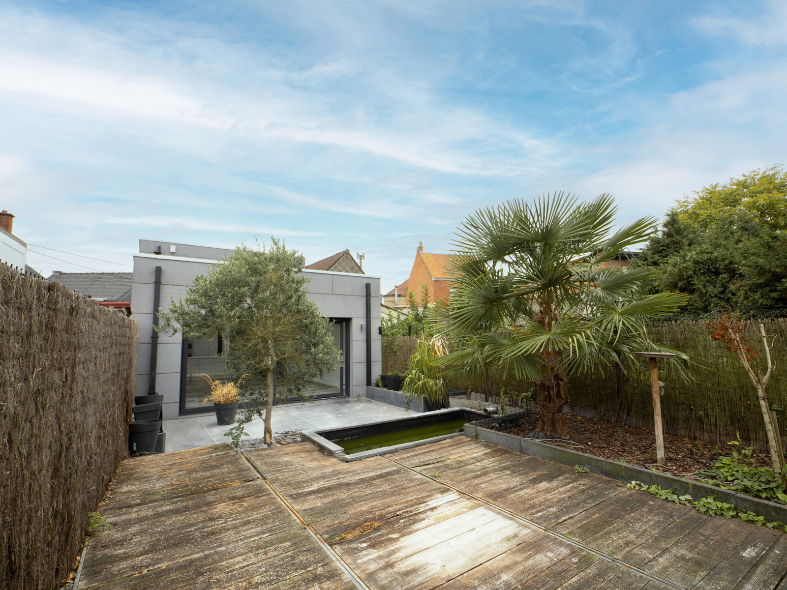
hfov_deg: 94.5
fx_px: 364
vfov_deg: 78.1
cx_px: 394
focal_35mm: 16
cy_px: 295
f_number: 4
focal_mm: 8
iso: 200
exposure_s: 1/250
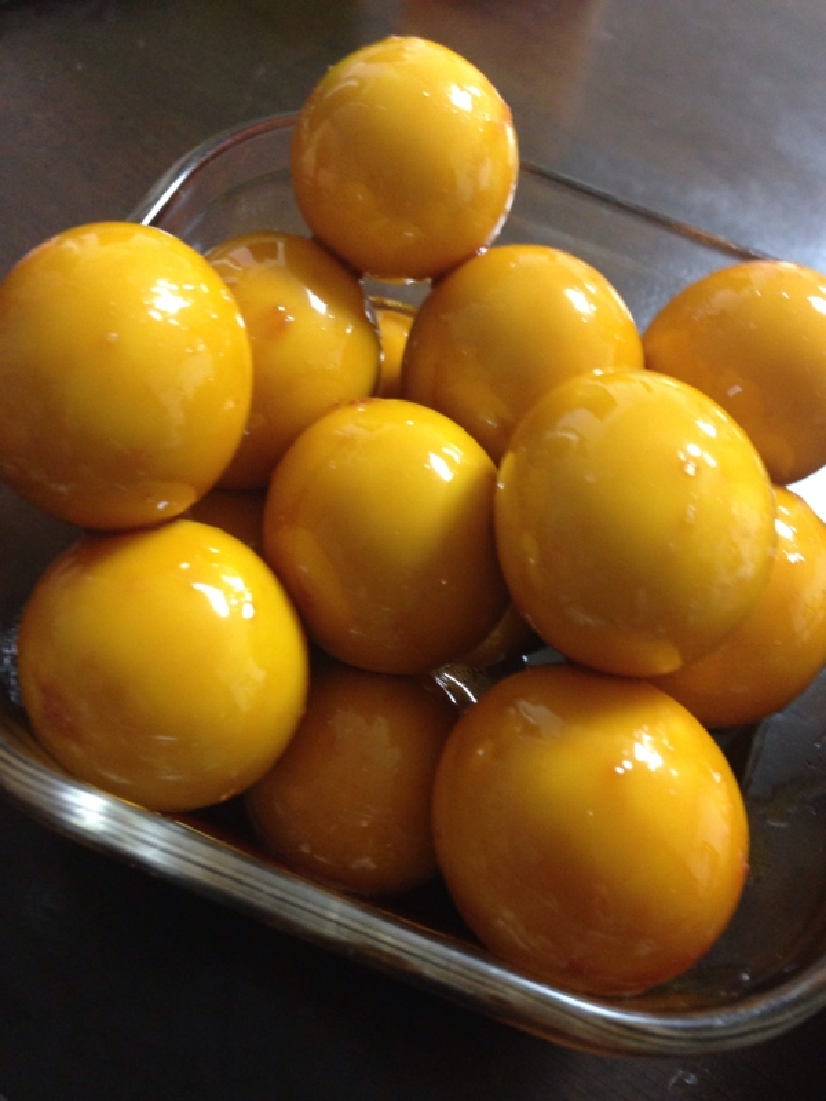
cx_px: 413
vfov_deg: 55.4
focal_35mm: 33
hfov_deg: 42.9
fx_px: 1050
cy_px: 550
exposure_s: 1/20
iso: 250
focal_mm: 4.12
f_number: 2.4
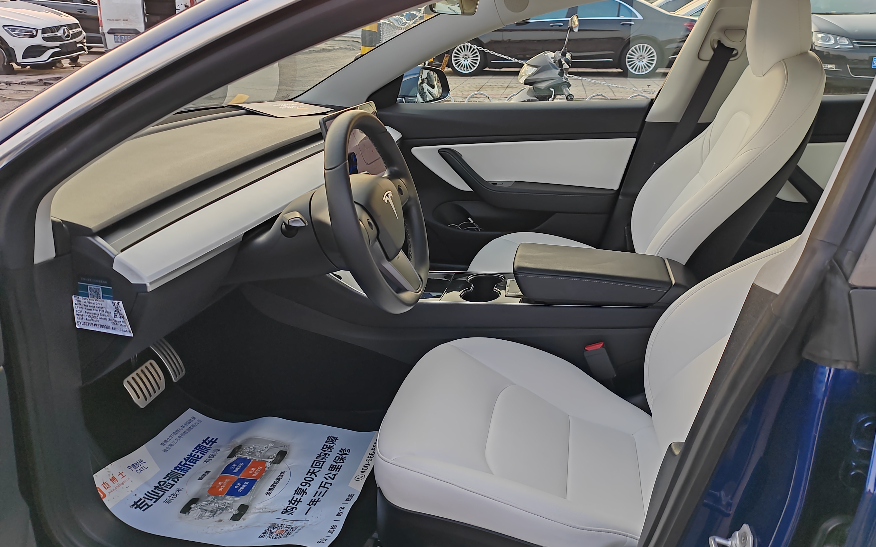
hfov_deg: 64.6
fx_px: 692
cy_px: 252
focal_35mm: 29
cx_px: 443
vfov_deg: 43.1
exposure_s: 1/110
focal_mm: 6.14
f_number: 1.8
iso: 50
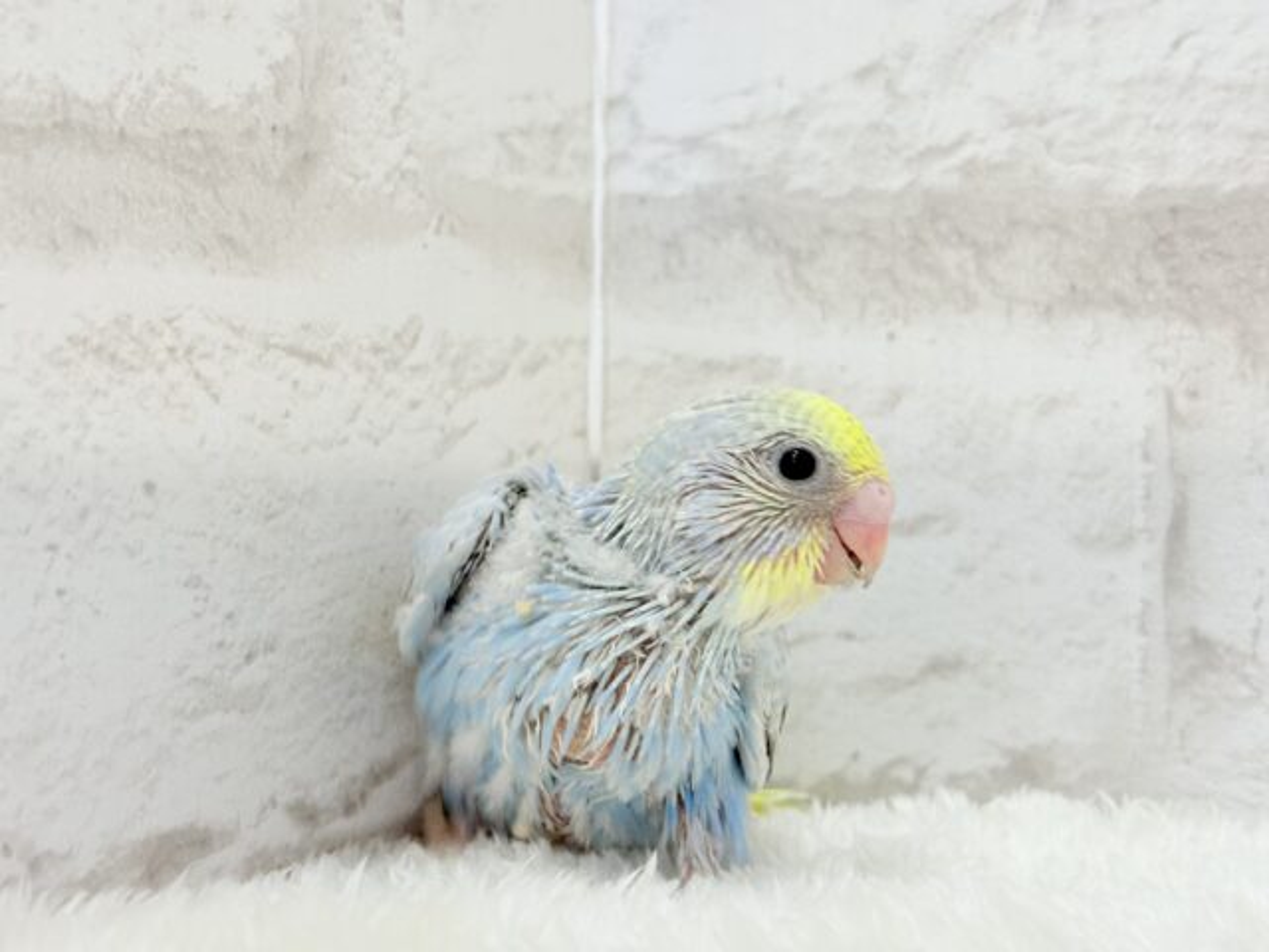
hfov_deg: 36.8
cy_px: 476
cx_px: 634
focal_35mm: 52
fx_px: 1906
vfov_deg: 28.0
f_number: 1.6
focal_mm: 5.96
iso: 80
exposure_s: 1/100
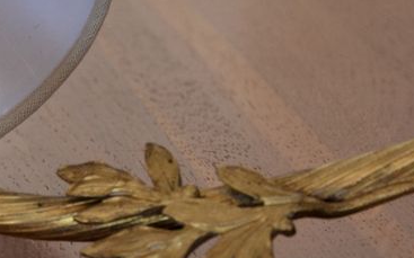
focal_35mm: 297
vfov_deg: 4.4
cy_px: 24
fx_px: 3349
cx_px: 100
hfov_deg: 7.1
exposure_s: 1/125
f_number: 5.3
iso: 800
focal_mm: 66
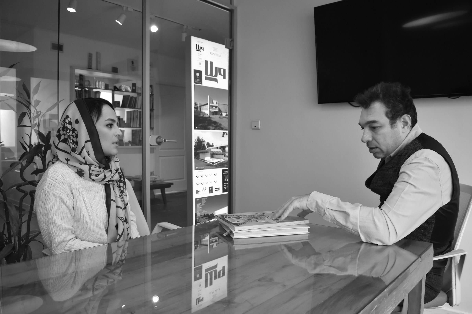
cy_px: 157
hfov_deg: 67.4
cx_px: 236
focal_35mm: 27
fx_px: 354
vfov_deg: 47.9
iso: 800
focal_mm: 18
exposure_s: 1/100
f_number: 5
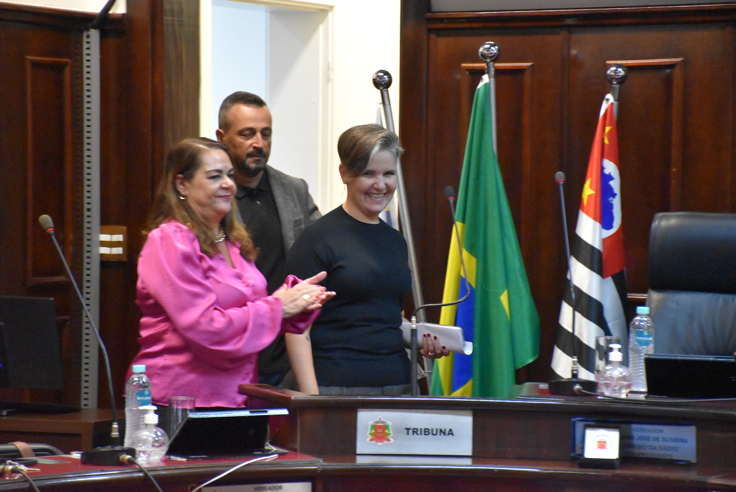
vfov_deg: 9.2
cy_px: 246
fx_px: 3069
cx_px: 368
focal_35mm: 150
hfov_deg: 13.7
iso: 9000
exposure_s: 1/125
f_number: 5.6
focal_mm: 100
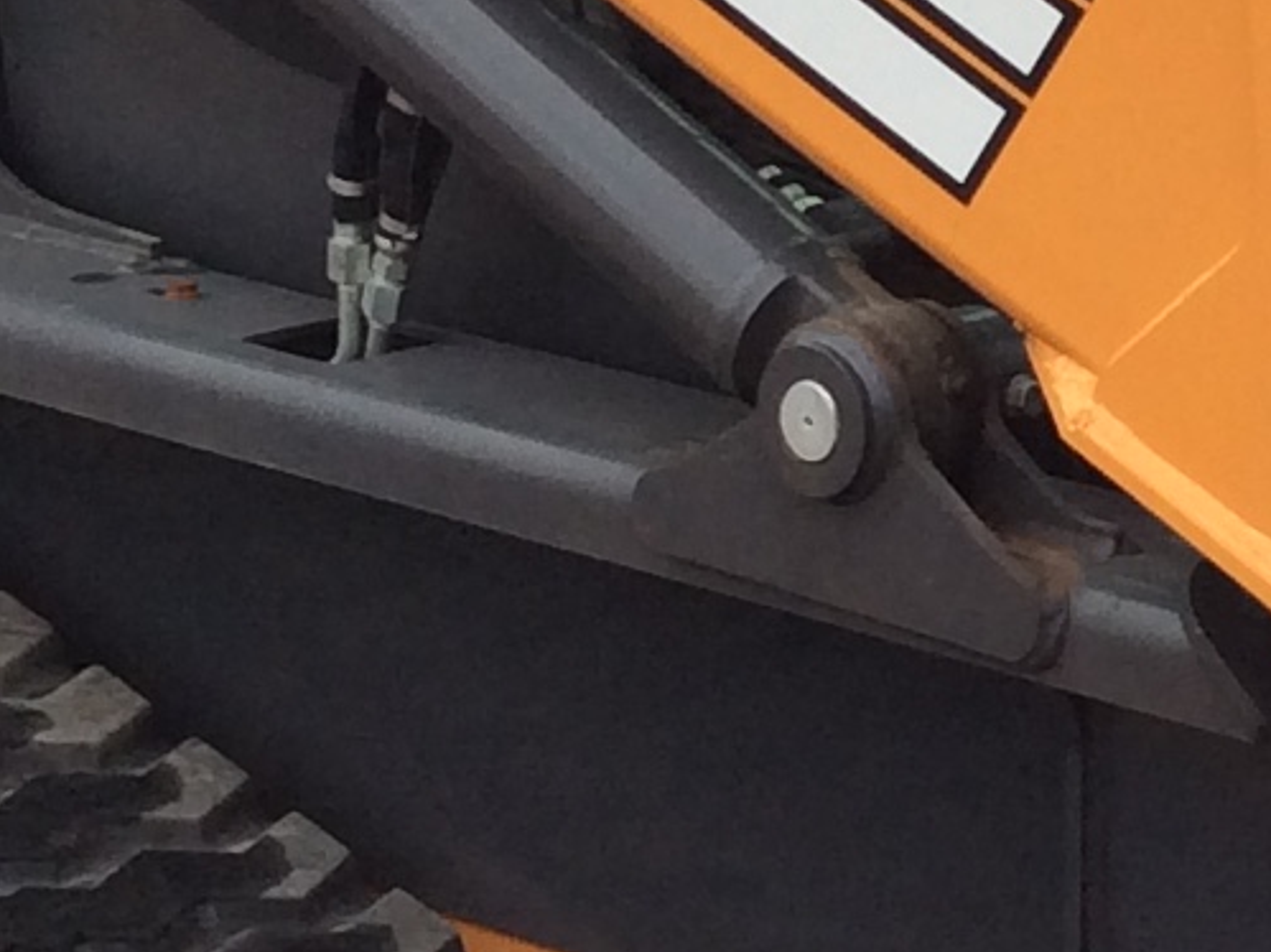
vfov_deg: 8.9
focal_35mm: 166
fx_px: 6094
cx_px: 1179
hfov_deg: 11.8
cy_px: 199
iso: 32
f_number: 2.4
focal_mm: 3.3
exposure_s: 1/384
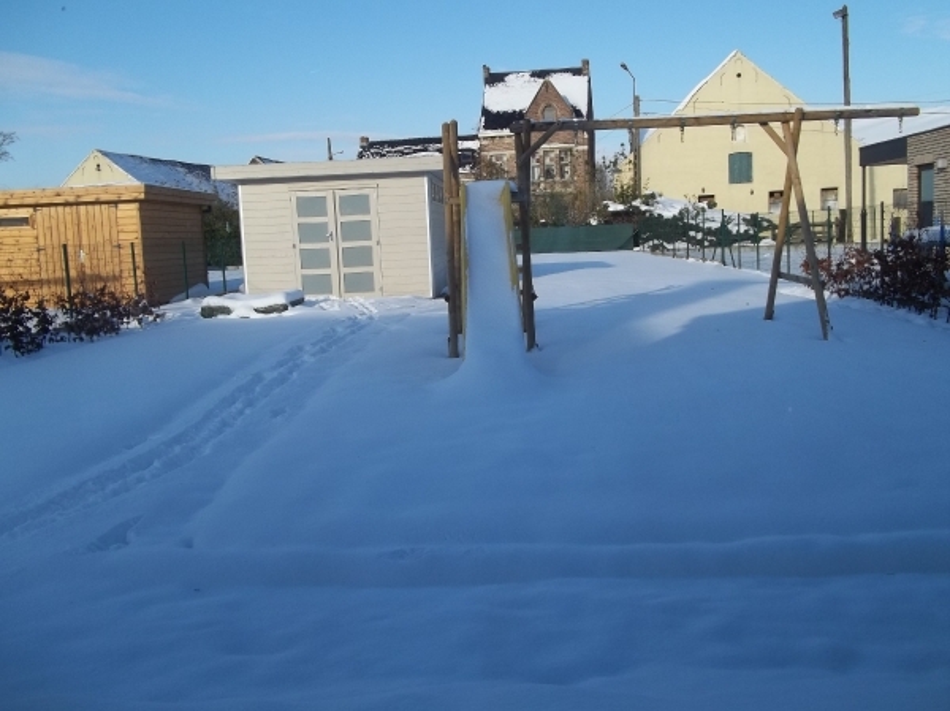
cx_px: 475
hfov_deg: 56.9
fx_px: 878
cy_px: 356
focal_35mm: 32
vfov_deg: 44.1
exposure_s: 1/100
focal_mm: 5.7
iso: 64
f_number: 8.8
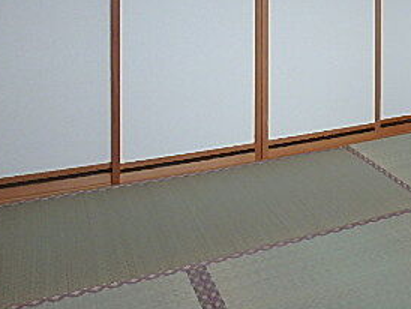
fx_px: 582
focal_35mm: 49
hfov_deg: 35.3
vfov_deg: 27.0
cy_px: -39
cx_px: 410
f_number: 3.5
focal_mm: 3.7
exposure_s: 1/40
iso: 200
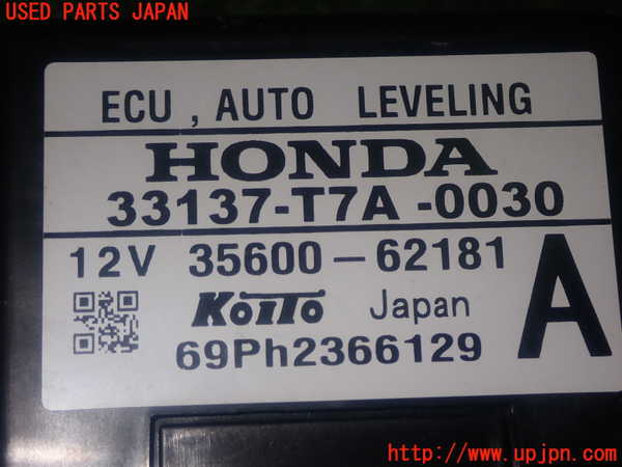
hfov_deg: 25.3
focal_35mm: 77
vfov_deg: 19.1
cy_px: 234
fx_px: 1384
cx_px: 311
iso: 200
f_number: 13
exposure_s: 1/80
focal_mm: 13.65
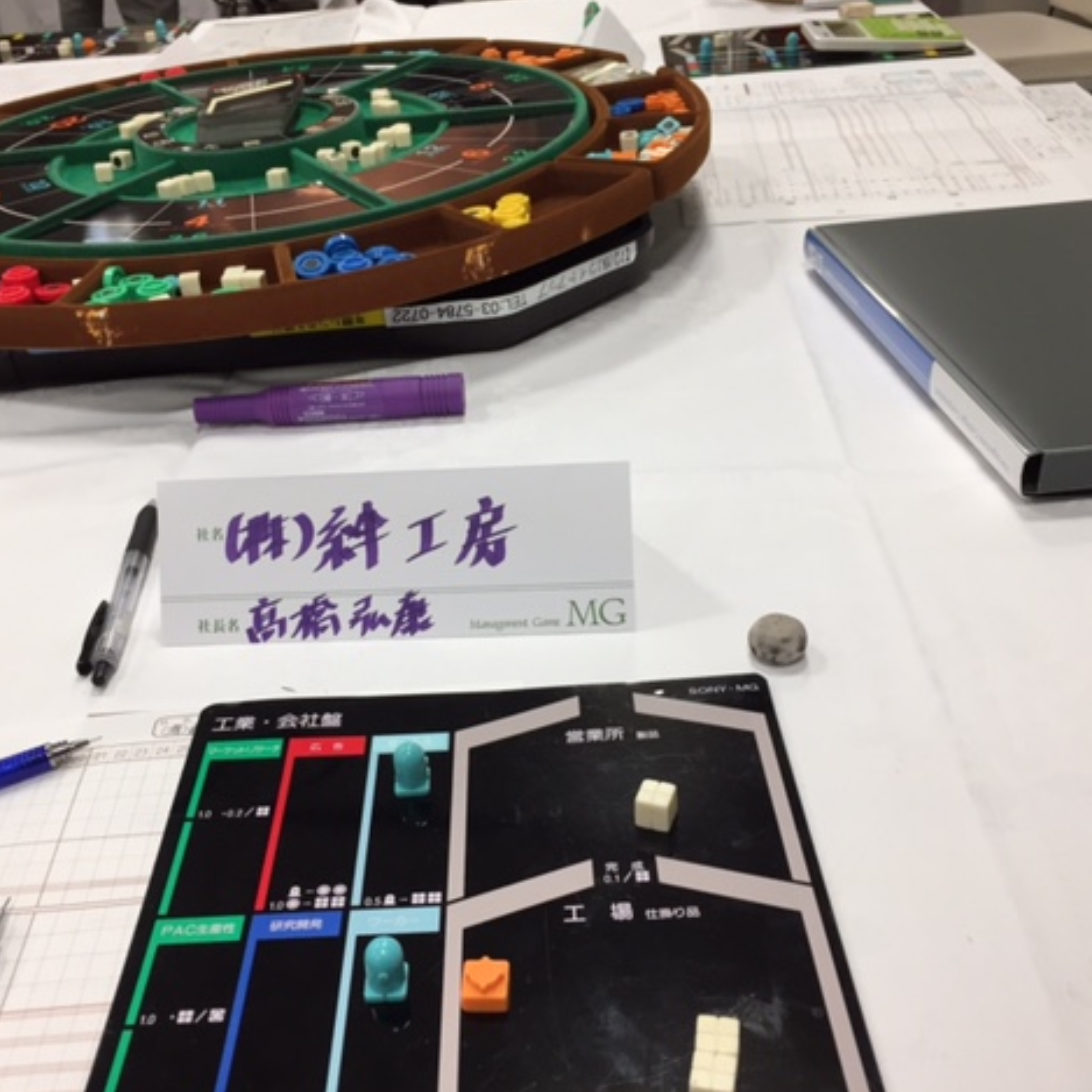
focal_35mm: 35
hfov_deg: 47.1
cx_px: 477
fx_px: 1249
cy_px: 549
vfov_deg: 47.2
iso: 32
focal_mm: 4.15
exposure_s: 1/30
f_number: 2.2
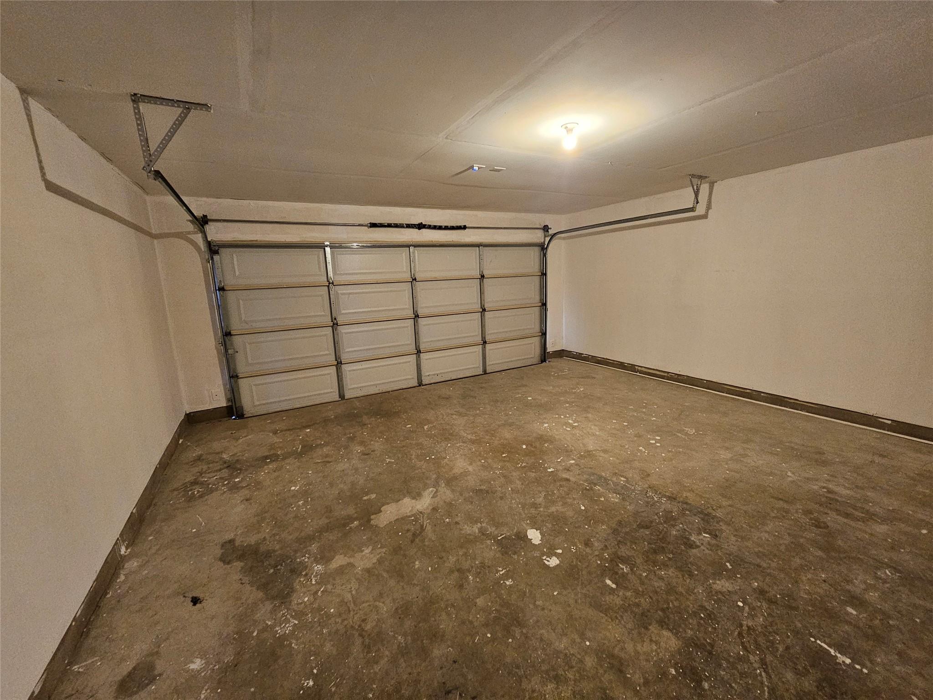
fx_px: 350
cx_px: 466
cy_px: 350
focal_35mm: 13
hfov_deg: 106.2
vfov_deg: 89.9
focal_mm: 2.2
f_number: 2.2
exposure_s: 1/24
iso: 800
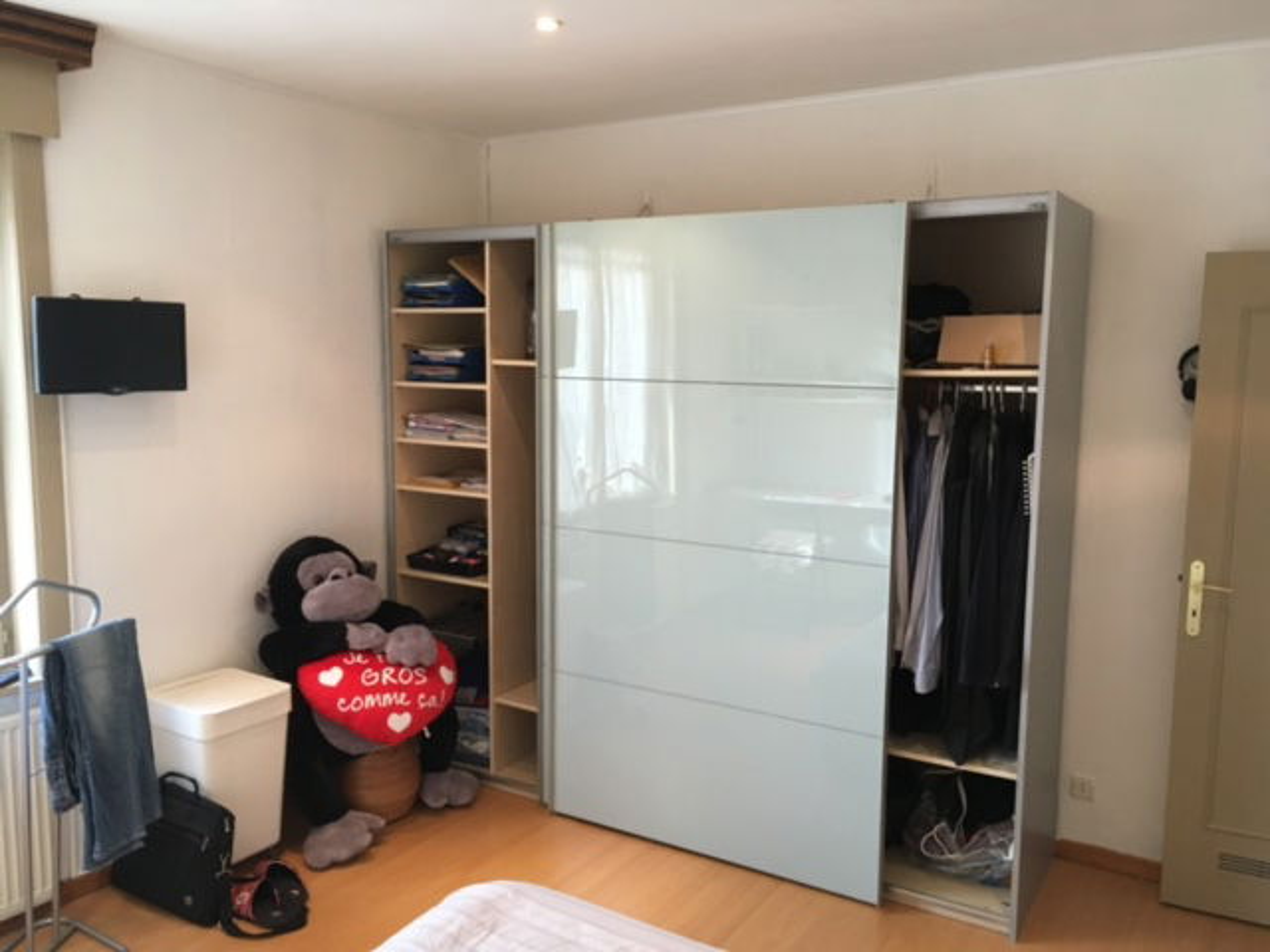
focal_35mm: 29
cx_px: 635
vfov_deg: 48.2
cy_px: 476
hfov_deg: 61.7
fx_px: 1064
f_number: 2.2
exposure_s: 1/33
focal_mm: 4.15
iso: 160
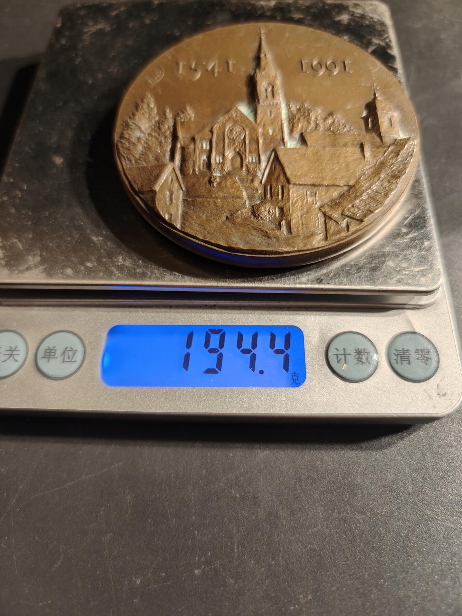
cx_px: 231
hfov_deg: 58.9
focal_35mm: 23
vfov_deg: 73.9
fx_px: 409
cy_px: 308
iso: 200
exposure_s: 1/100
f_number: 1.6
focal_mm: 6.06
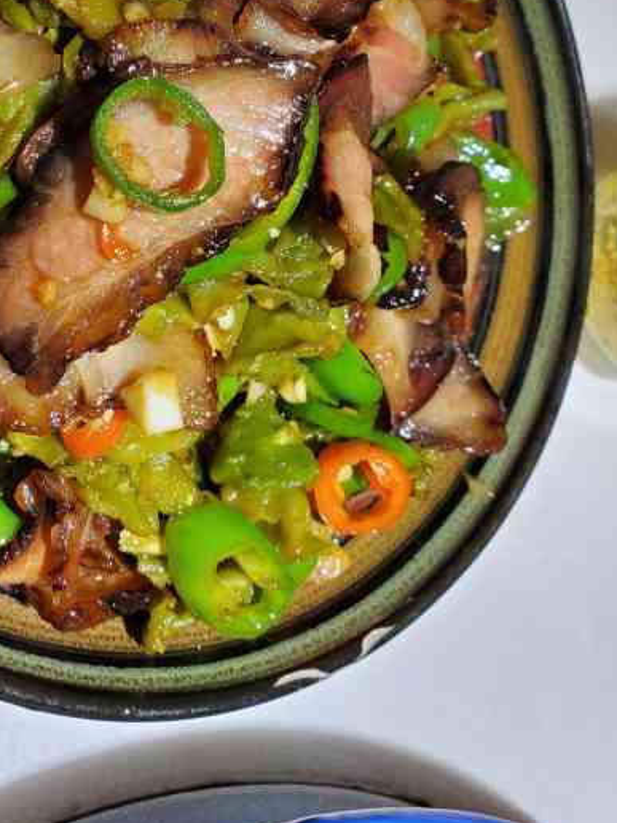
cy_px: 109
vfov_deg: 38.2
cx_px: 112
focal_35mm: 47
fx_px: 1117
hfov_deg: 30.1
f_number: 2.4
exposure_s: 1/100
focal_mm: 4.3
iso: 100
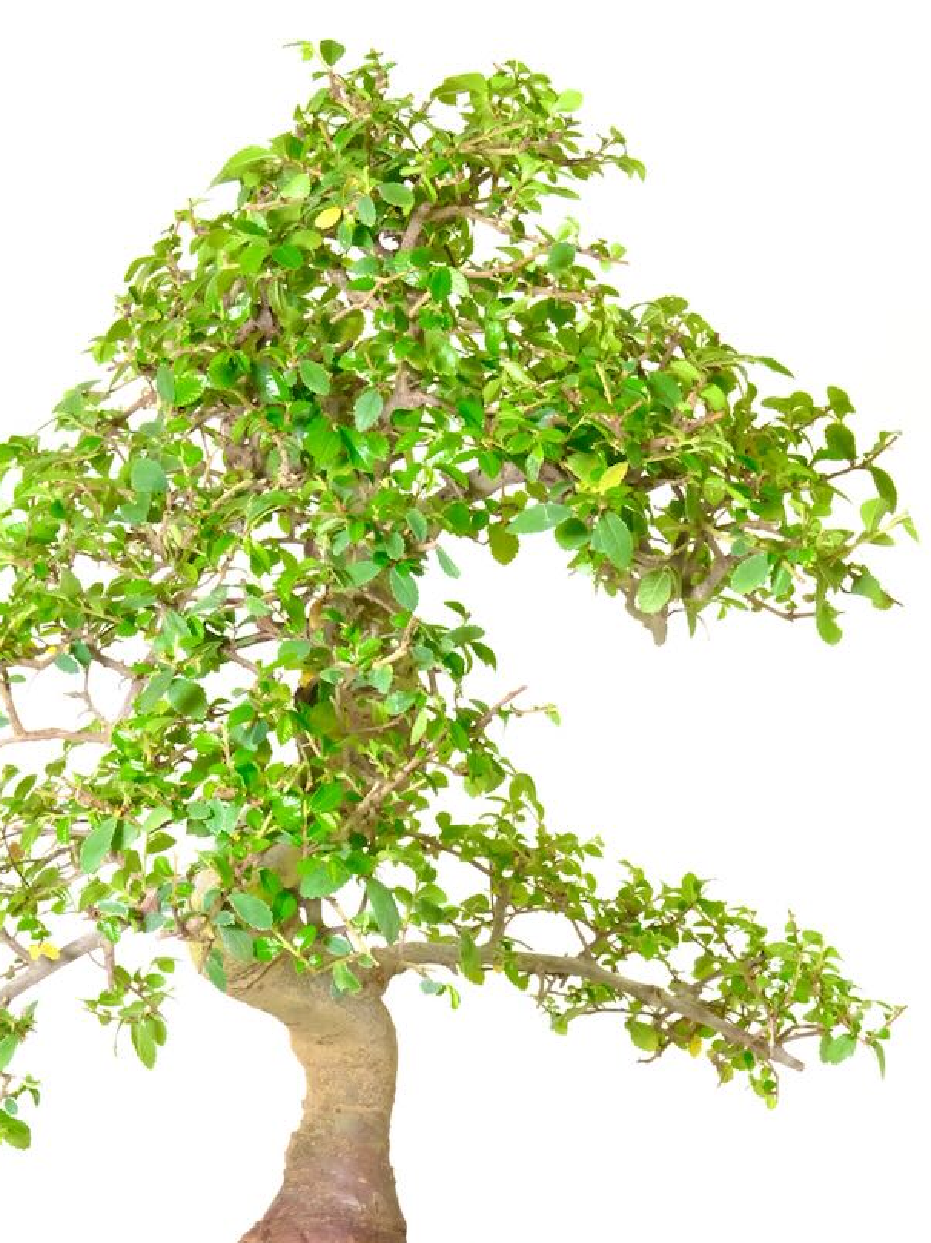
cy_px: 800
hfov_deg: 8.8
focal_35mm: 169
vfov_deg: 11.7
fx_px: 6065
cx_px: 313
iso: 4000
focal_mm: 74.1
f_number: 14
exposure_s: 1/10
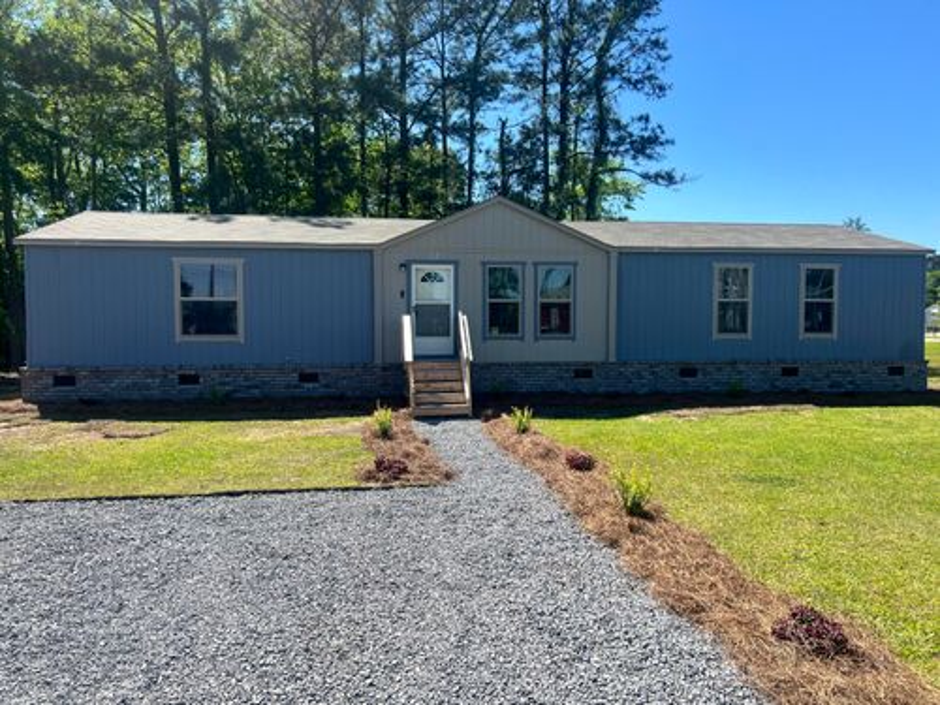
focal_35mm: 26
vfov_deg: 53.1
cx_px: 470
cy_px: 352
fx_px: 706
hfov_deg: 67.3
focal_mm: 5.7
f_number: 1.5
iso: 50
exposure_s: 1/2513
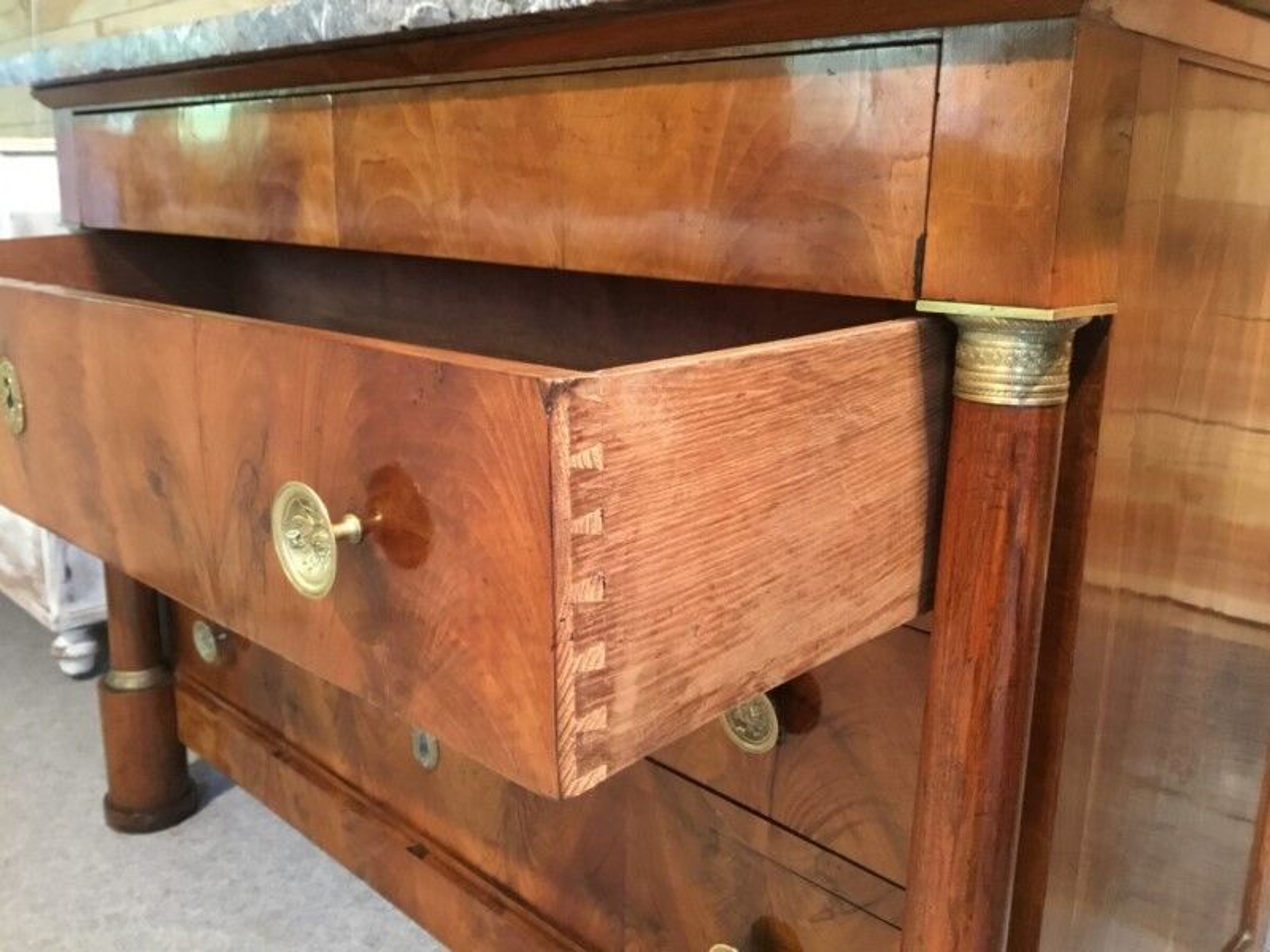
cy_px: 476
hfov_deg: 58.4
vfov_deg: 45.4
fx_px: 1137
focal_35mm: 31
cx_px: 635
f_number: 2.4
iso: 200
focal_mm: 3.3
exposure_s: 1/17
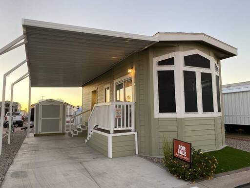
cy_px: 94
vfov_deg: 53.1
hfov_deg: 67.3
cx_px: 125
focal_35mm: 26
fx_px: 188
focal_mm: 4.25
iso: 64
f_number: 1.8
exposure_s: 1/122
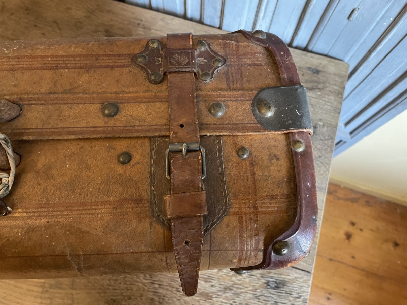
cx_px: 204
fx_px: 306
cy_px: 152
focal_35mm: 26
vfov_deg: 53.1
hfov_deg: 67.3
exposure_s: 1/25
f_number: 1.6
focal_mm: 4.2
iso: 500
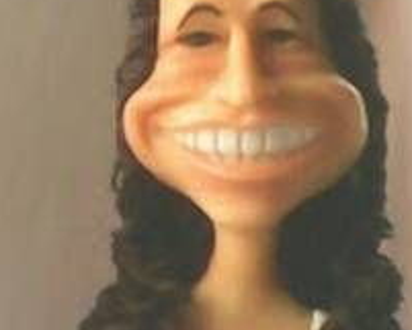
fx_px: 878
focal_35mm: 72
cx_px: -4
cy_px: 150
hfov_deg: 25.1
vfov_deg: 21.3
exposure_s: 1/20
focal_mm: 4.12
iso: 125
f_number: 2.4
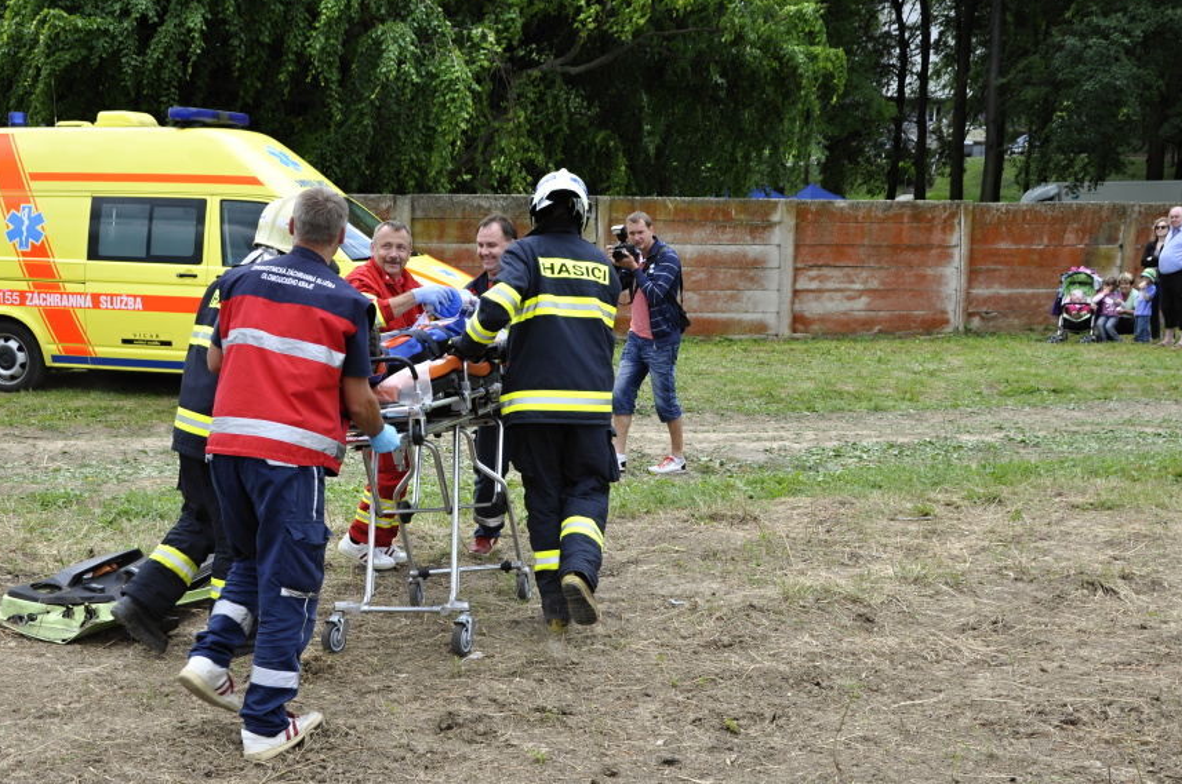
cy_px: 448
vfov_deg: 31.1
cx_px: 545
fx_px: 1410
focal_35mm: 43
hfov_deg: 45.4
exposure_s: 1/250
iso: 200
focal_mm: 24
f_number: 8
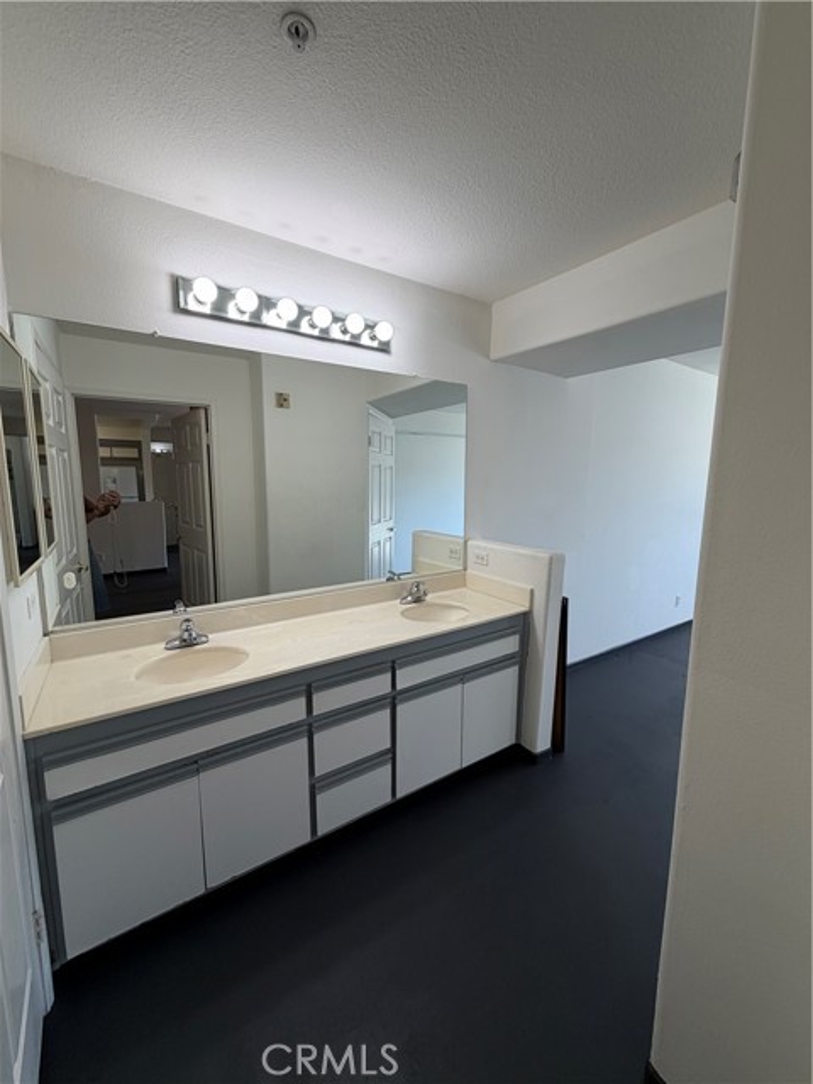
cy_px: 542
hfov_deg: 85.7
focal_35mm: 14
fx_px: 438
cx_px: 406
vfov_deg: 102.1
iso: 80
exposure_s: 1/120
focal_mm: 2.22
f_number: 2.2
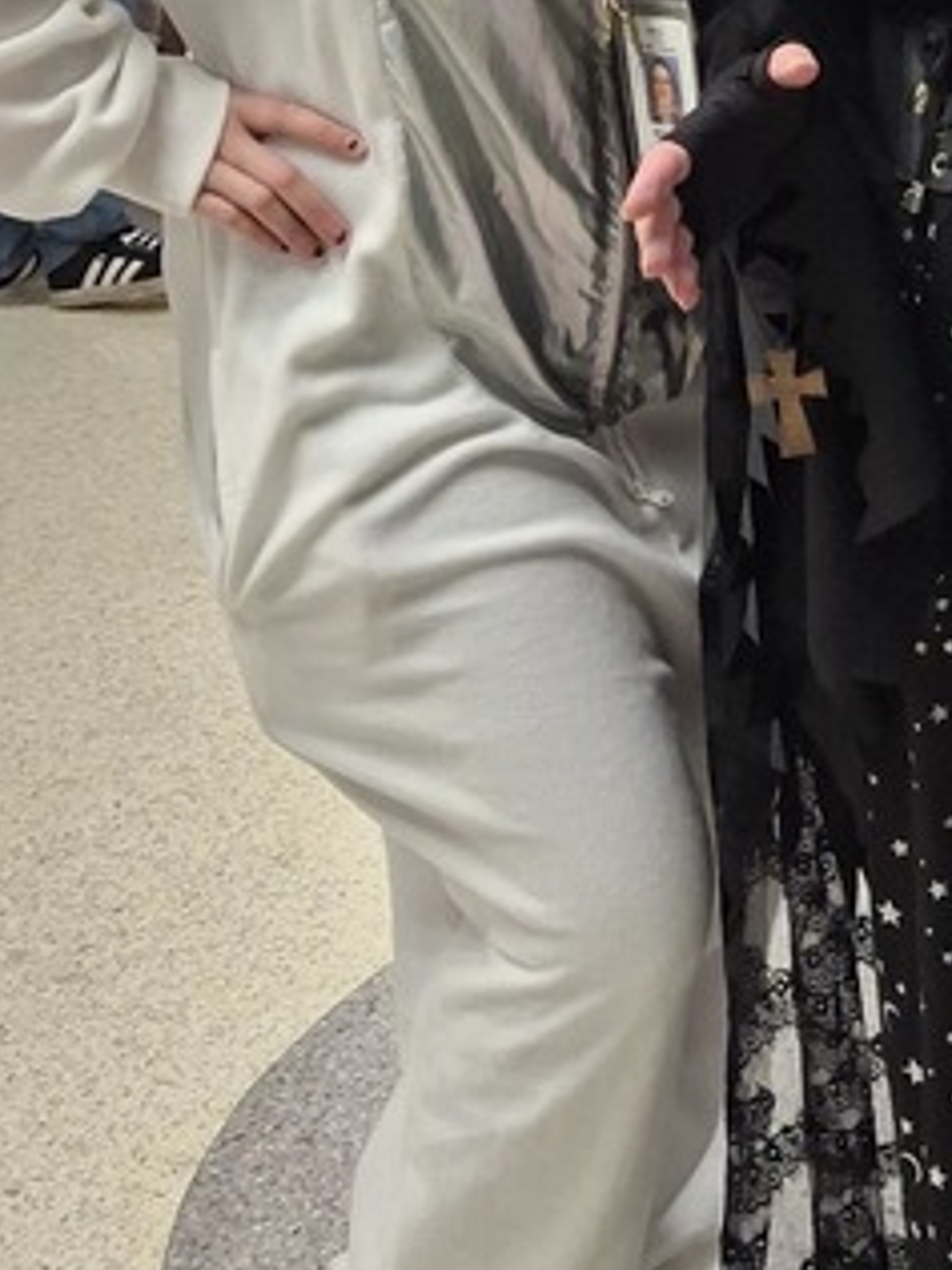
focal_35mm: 81
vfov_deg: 23.6
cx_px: 1410
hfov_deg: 16.6
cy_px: 185
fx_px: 2970
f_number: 1.8
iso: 250
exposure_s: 1/100
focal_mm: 4.69
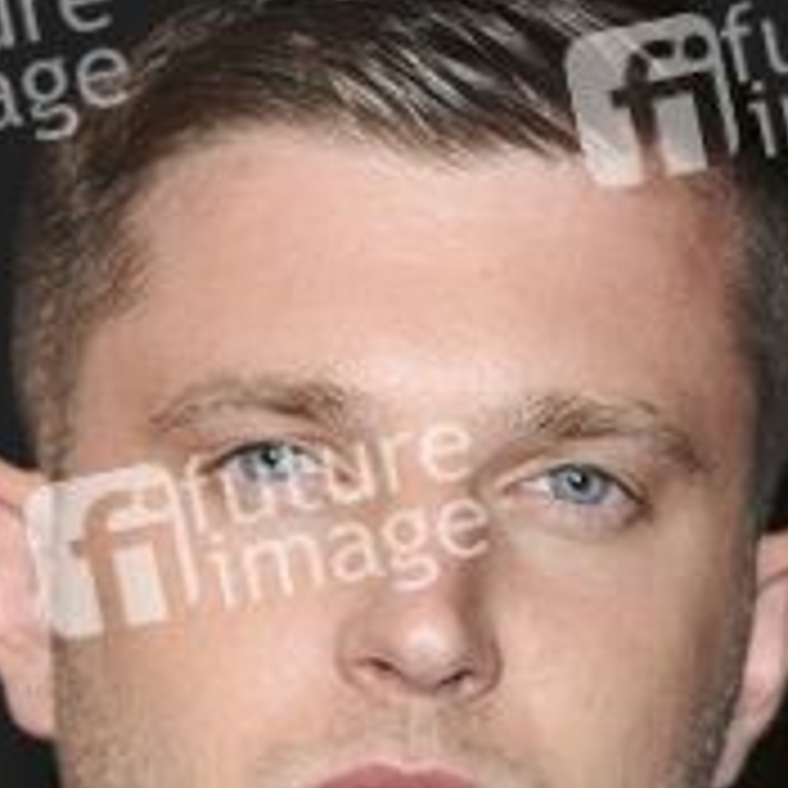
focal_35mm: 349
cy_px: 756
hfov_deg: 5.0
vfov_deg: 5.0
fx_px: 8988
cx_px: 389
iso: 320
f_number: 4.5
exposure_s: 1/200
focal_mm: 120
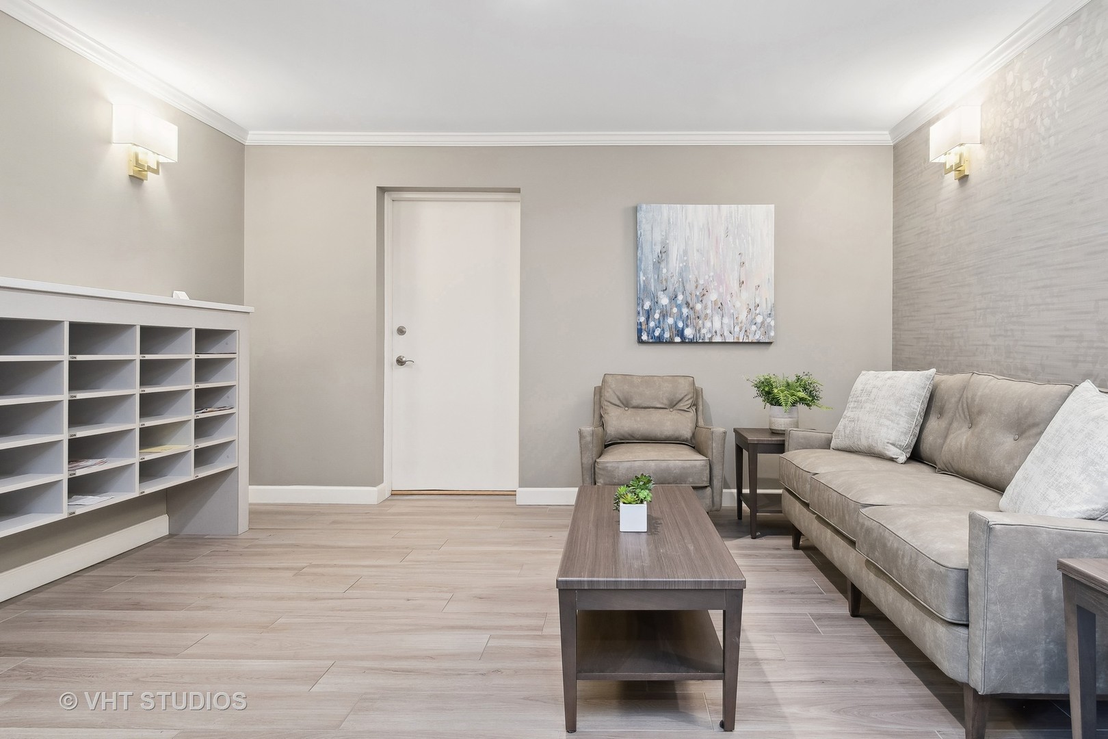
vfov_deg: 63.2
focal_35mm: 20
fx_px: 600
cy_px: 370
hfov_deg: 85.4
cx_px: 554
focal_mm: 13
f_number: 8
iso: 320
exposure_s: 1/3.33
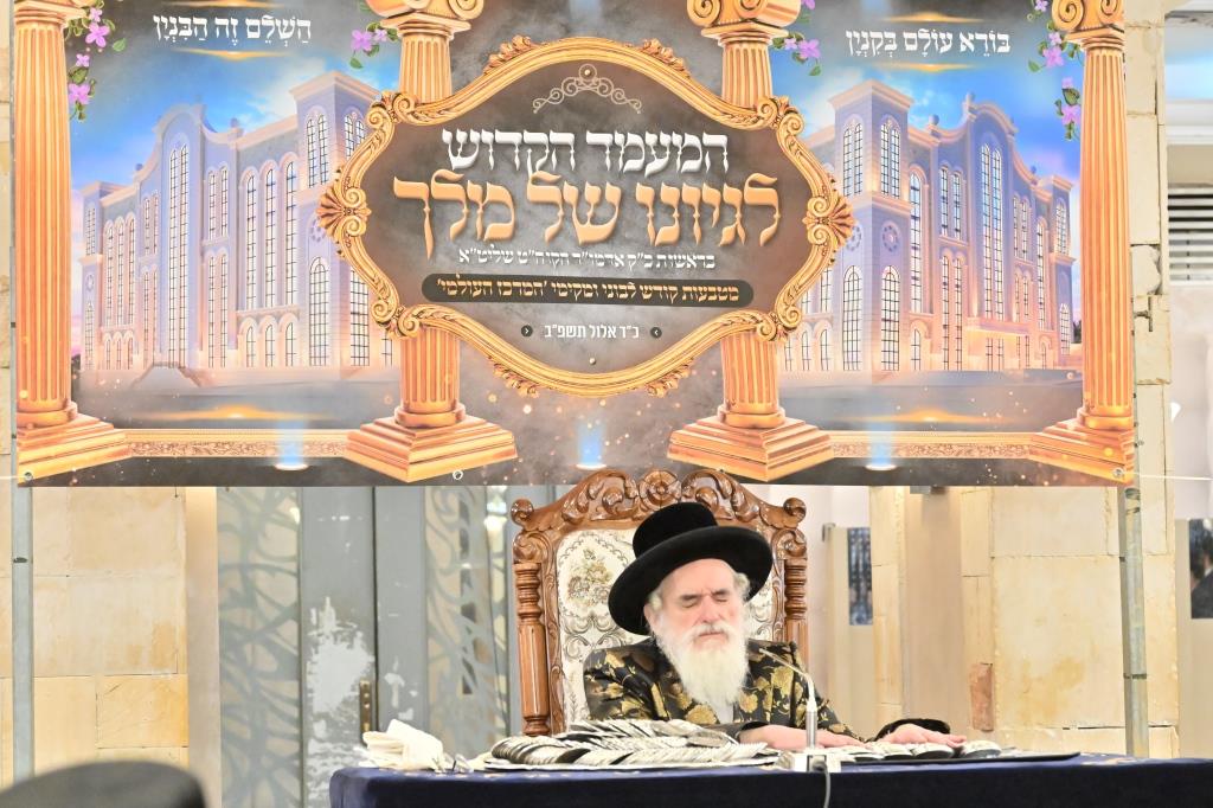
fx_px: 3368
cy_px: 404
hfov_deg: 20.4
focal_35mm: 100
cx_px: 606
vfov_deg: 13.7
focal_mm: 67
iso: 4000
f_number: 4
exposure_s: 1/250
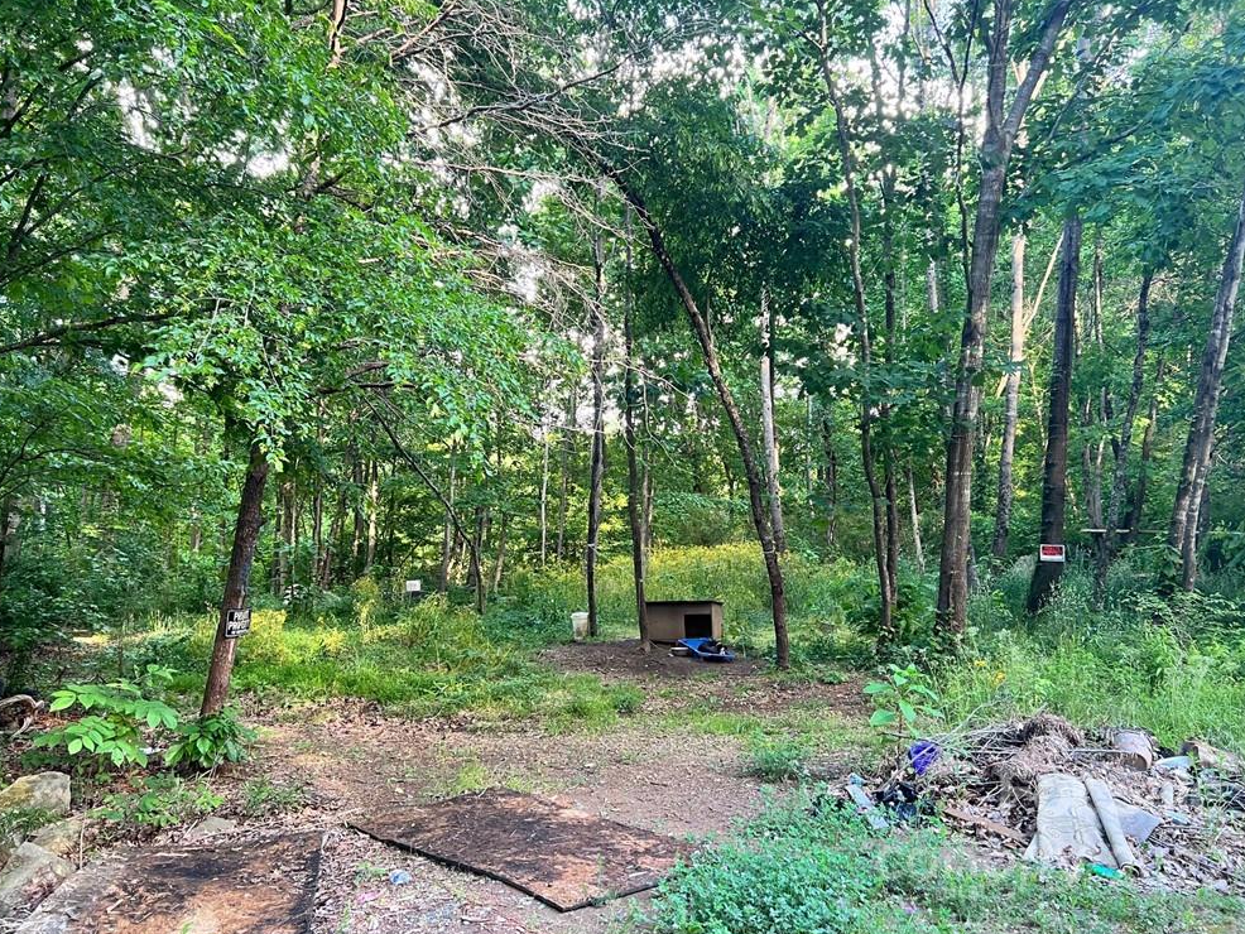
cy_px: 464
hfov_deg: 65.3
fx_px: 971
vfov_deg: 51.4
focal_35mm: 27
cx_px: 607
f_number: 1.5
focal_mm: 5.7
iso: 125
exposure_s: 1/69
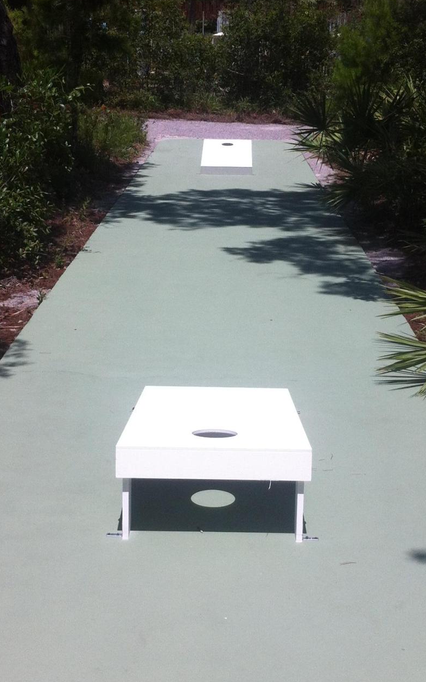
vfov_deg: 34.5
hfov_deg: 22.0
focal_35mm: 59
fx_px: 1096
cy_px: 352
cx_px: 237
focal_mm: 3.85
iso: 80
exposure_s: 1/2011
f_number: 2.8
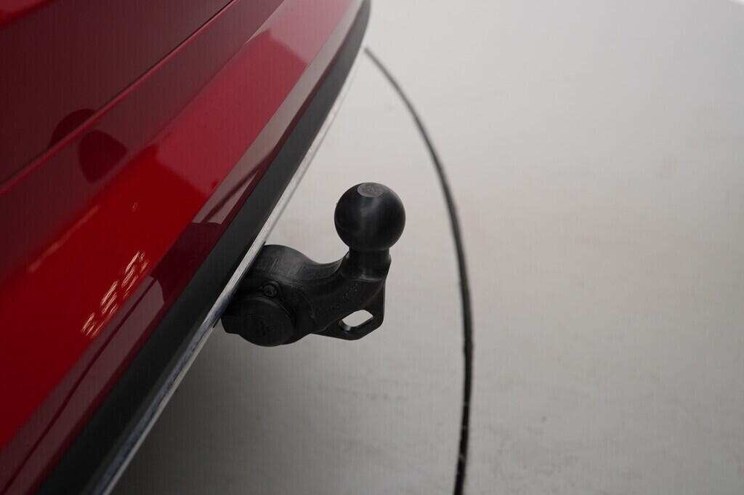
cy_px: 248
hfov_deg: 53.2
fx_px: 743
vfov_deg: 36.8
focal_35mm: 36
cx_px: 372
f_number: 2.8
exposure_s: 1/320
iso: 400
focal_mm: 24
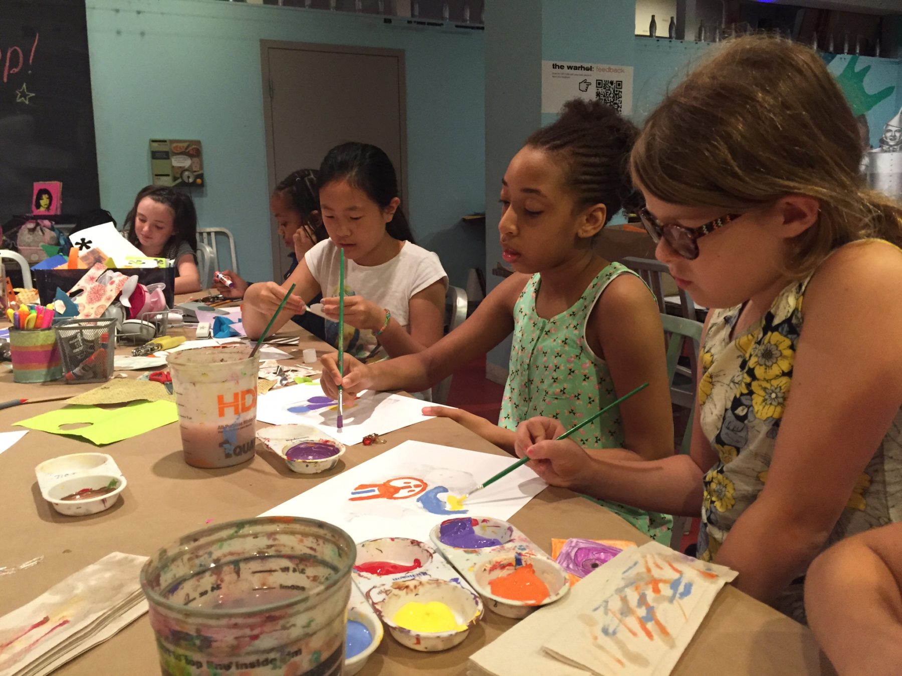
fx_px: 756
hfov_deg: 61.7
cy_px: 338
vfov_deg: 48.2
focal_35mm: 29
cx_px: 451
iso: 250
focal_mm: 4.15
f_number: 2.2
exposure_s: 1/30
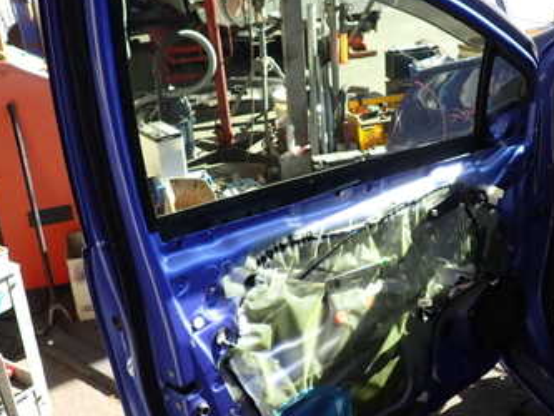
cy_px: 218
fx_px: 720
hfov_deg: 42.0
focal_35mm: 45
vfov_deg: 32.2
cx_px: 301
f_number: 2.8
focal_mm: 4.5
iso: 100
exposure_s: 1/200
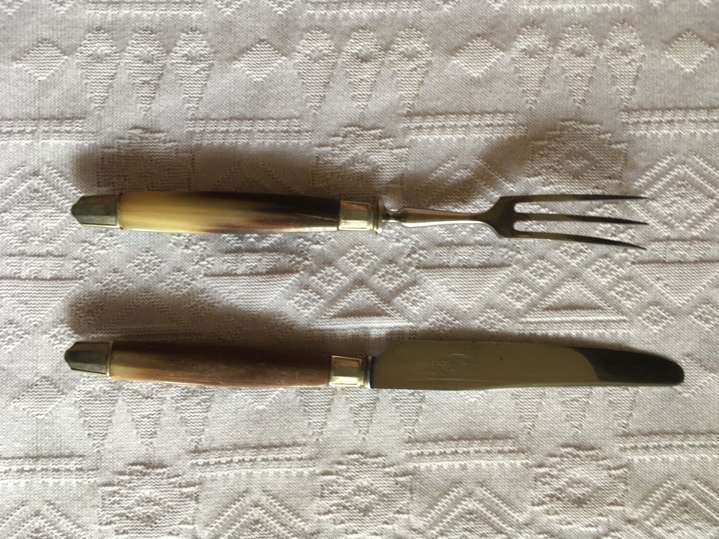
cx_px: 360
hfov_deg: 61.7
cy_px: 270
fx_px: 602
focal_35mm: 29
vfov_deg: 48.2
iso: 125
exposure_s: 1/33
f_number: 2.2
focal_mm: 4.15
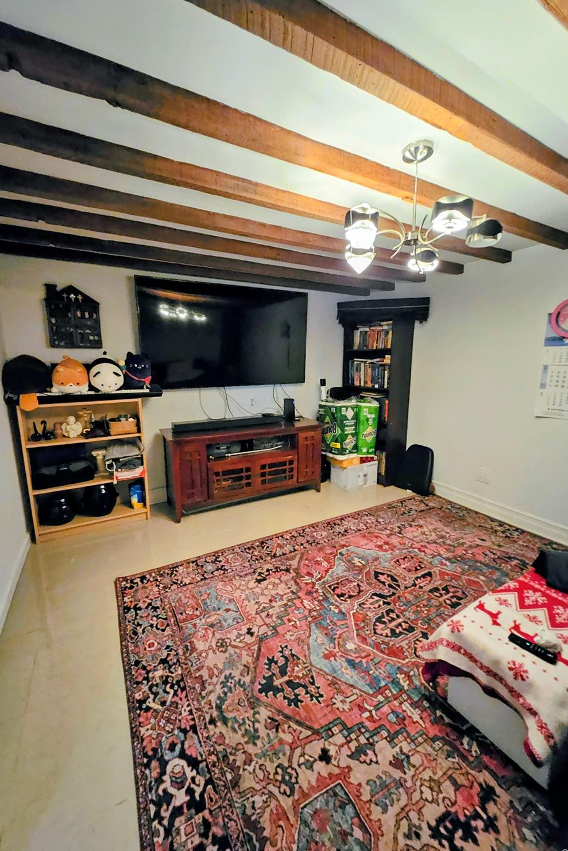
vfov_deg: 104.2
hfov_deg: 81.2
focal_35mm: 14
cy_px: 420
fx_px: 331
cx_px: 296
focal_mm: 1.74
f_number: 2.2
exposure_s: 1/24
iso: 1000
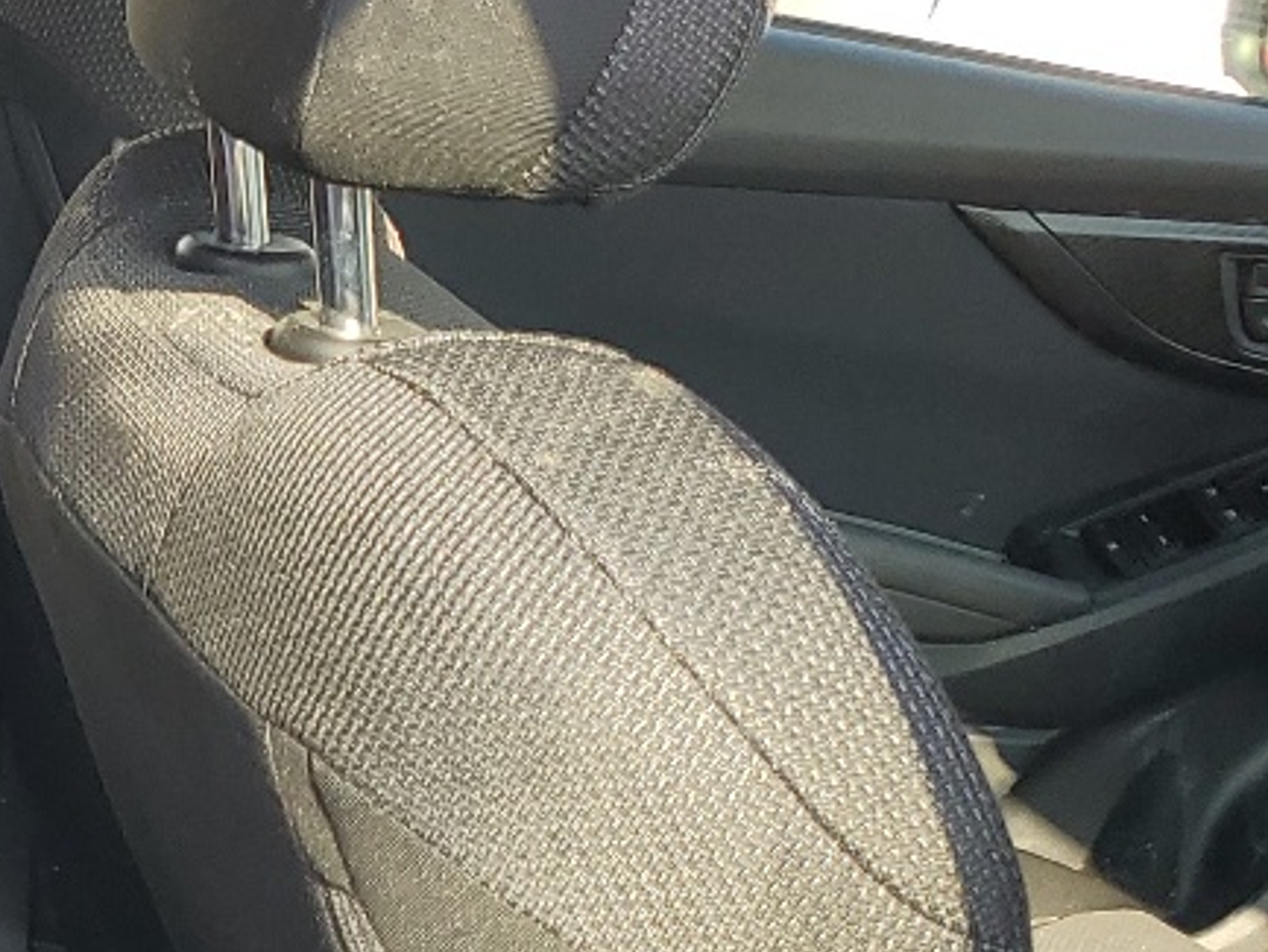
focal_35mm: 96
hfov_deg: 18.2
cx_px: -627
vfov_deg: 15.1
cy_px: 955
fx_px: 3517
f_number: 1.5
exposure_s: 1/303
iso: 50
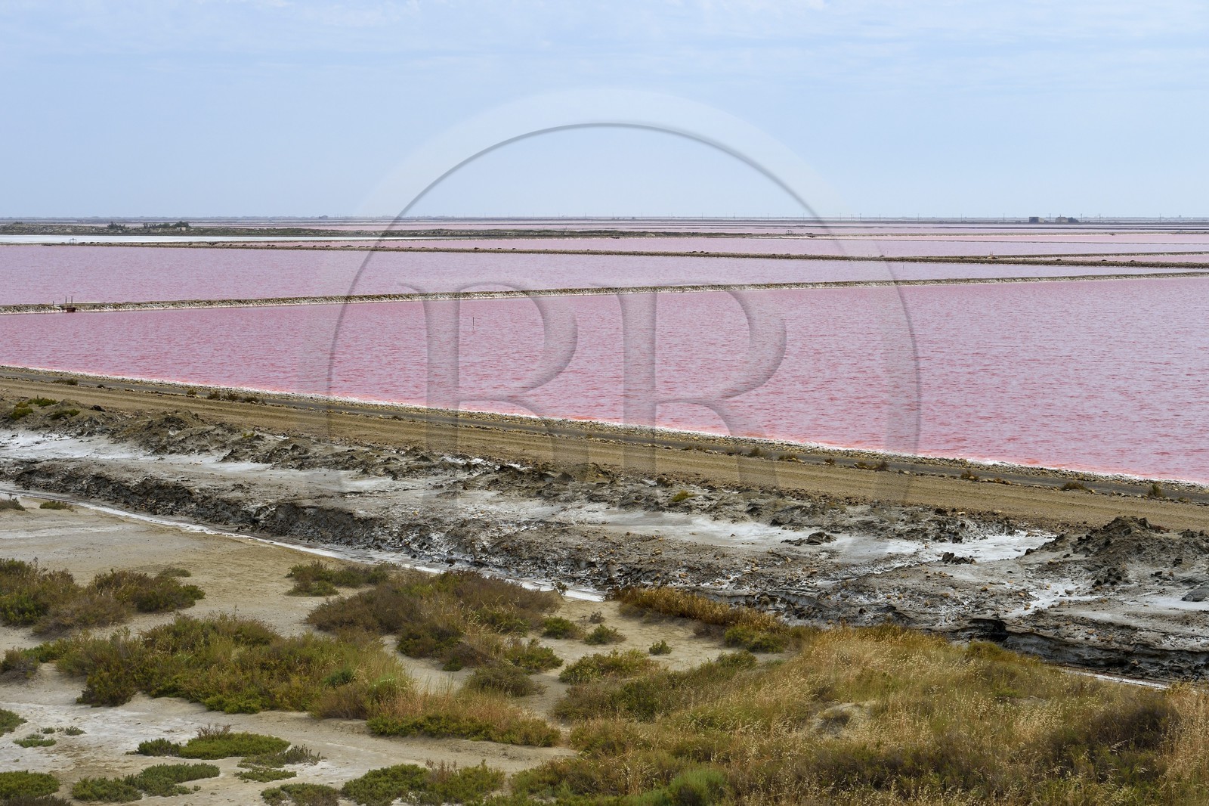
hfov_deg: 28.8
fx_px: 2350
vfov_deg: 19.4
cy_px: 403
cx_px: 604
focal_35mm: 70
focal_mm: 70
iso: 200
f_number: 14
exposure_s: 1/250
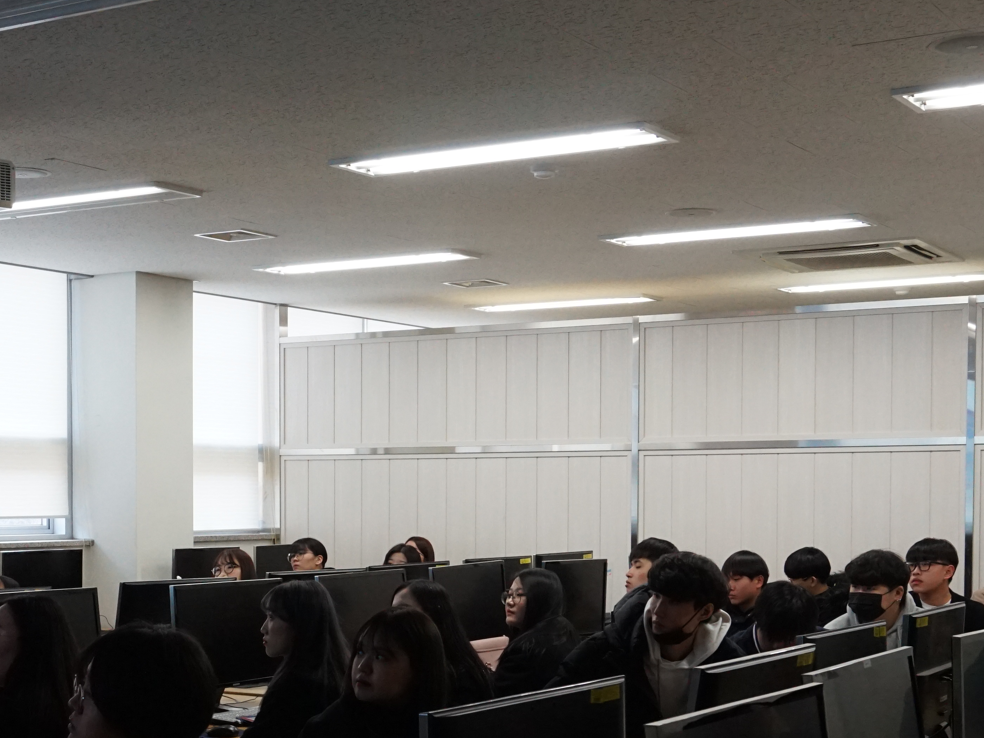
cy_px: 564
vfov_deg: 23.4
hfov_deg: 30.9
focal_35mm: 62
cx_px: 317
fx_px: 1762
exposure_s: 1/60
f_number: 8
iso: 1600
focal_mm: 22
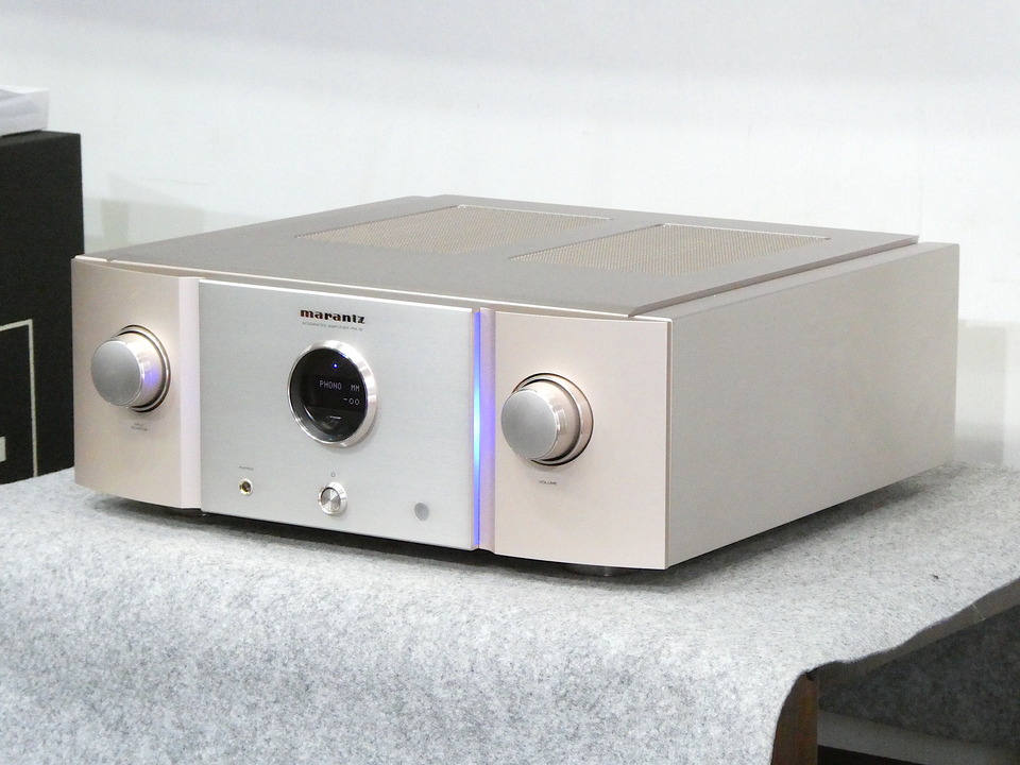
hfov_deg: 17.1
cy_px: 382
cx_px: 510
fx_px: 3389
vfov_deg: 12.9
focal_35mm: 115
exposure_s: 1/60
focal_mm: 20.6
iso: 1600
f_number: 5.1
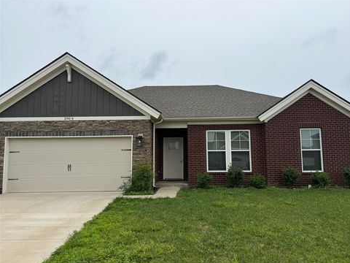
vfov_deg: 54.9
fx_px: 253
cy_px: 134
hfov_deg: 69.4
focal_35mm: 25
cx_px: 182
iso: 80
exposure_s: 1/3584
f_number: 1.78
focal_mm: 6.76
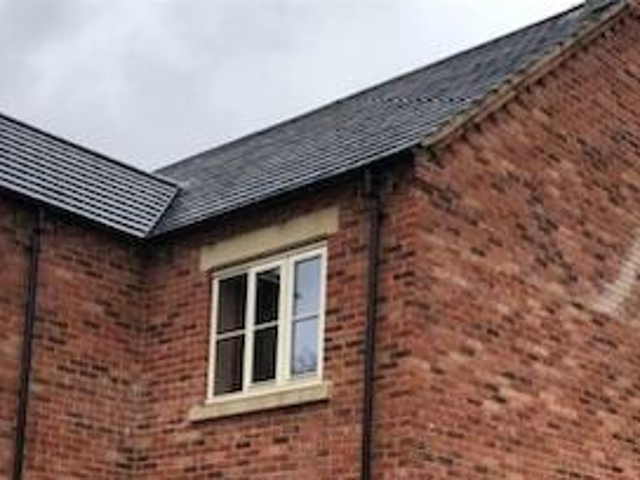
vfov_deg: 21.5
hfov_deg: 29.4
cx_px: 318
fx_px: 1220
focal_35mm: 66
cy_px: 473
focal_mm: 4
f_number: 1.8
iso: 20
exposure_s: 1/1600
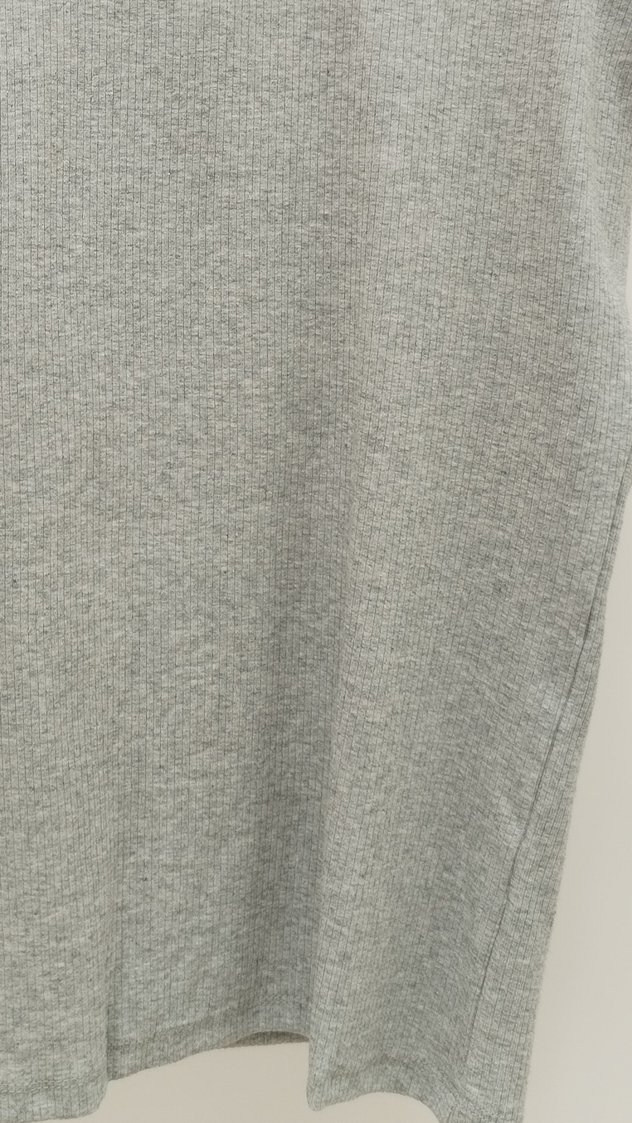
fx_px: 1668
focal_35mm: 56
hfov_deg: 21.1
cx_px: 103
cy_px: 226
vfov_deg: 36.0
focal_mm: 4.75
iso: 167
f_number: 1.8
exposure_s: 1/60
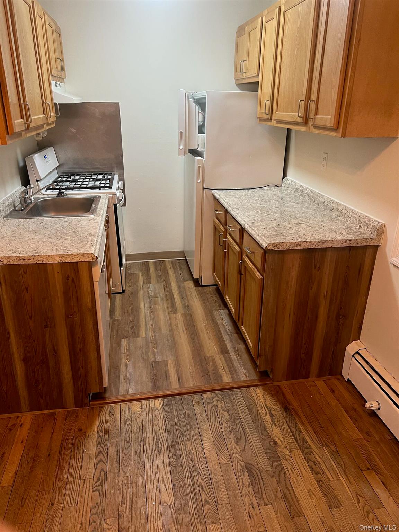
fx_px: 400
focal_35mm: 26
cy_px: 266
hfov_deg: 53.1
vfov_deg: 67.3
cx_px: 200
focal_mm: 5.7
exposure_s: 1/60
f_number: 1.5
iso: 160
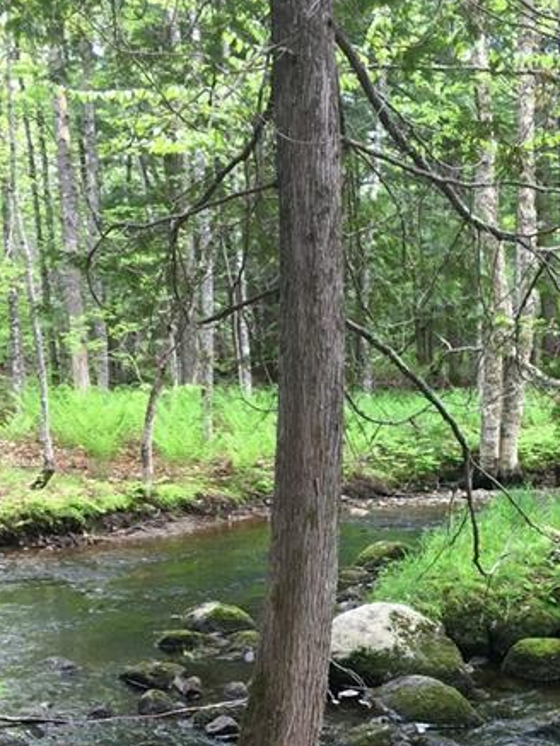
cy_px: 577
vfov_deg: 36.4
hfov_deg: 28.0
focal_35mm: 51
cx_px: 442
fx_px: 1100
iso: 50
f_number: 2.2
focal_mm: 4.15
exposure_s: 1/30
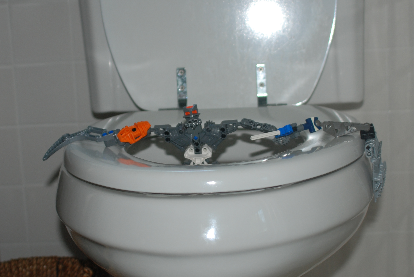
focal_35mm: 76
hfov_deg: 26.6
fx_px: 875
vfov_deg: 18.0
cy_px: 125
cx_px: 211
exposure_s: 1/60
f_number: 3.8
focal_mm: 32
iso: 200
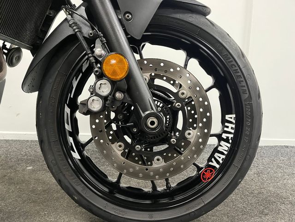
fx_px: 222
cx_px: 148
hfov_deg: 67.3
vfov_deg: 53.1
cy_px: 111
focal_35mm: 26
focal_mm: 5.1
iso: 500
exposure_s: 1/50
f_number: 1.6
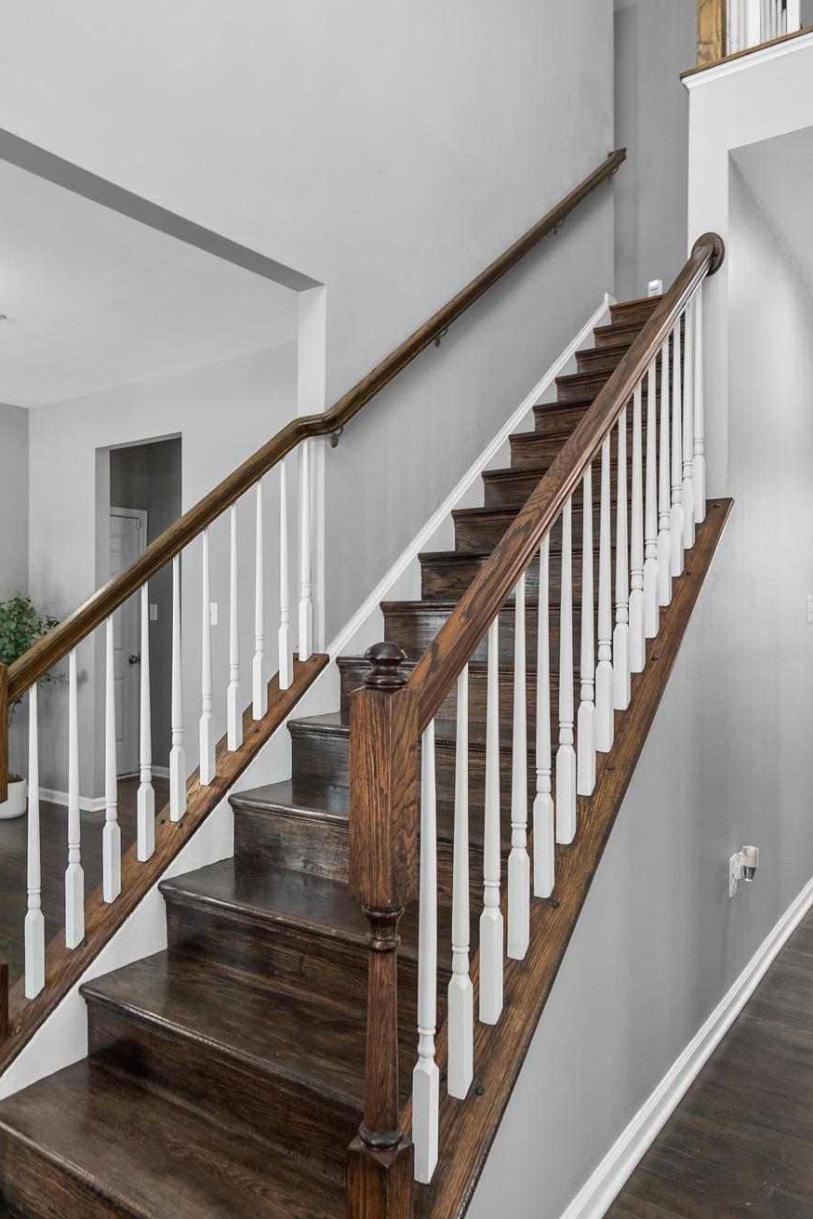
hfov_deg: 50.9
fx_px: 847
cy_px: 608
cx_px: 323
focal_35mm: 25
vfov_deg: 71.5
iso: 800
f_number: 4
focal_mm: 16
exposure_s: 1/25
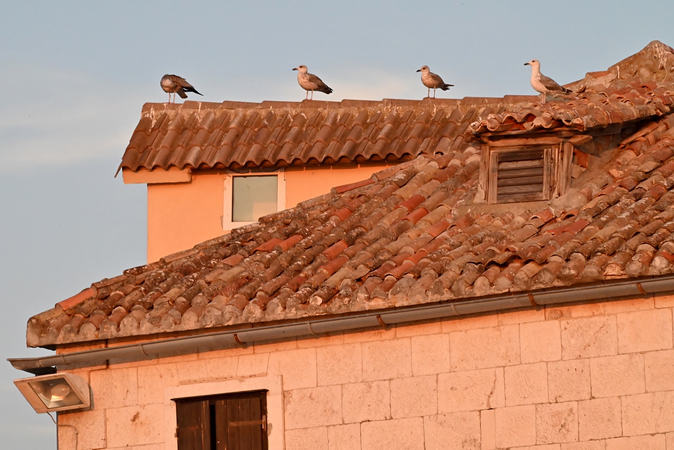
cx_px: 337
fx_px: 5618
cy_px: 225
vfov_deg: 4.6
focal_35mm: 300
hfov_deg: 6.9
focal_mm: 300
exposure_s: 1/320
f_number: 29
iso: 6400
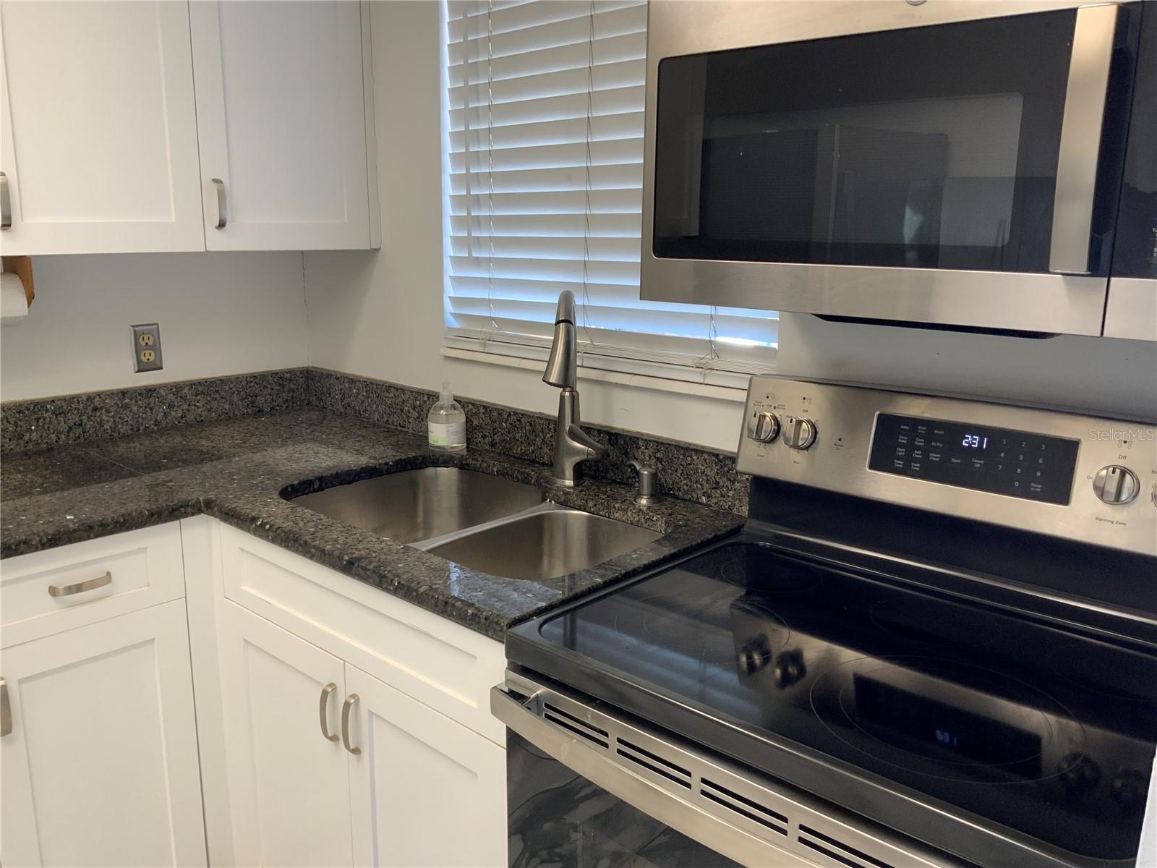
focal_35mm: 29
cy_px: 434
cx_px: 578
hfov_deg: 61.7
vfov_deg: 48.2
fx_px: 969
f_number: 1.8
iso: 64
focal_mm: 3
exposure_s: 1/60
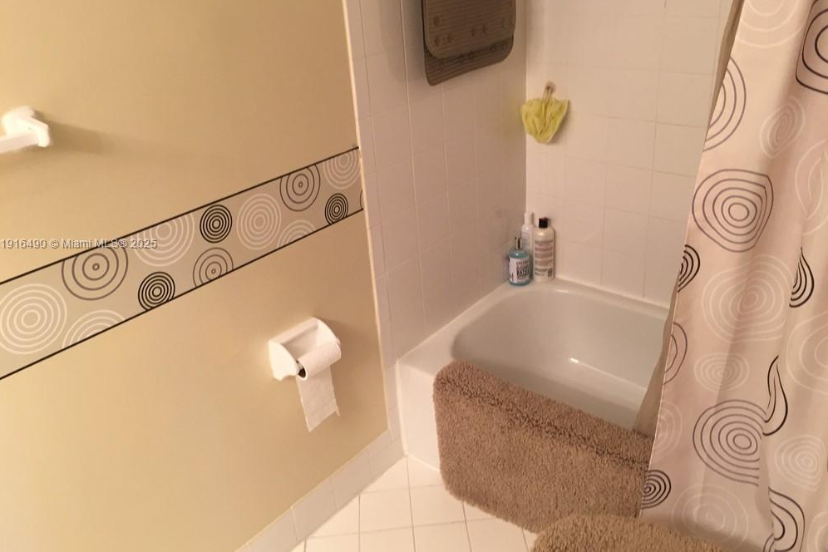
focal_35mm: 31
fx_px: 713
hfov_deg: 60.3
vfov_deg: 42.3
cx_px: 409
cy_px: 244
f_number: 2.2
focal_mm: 4.15
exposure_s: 1/30
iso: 100
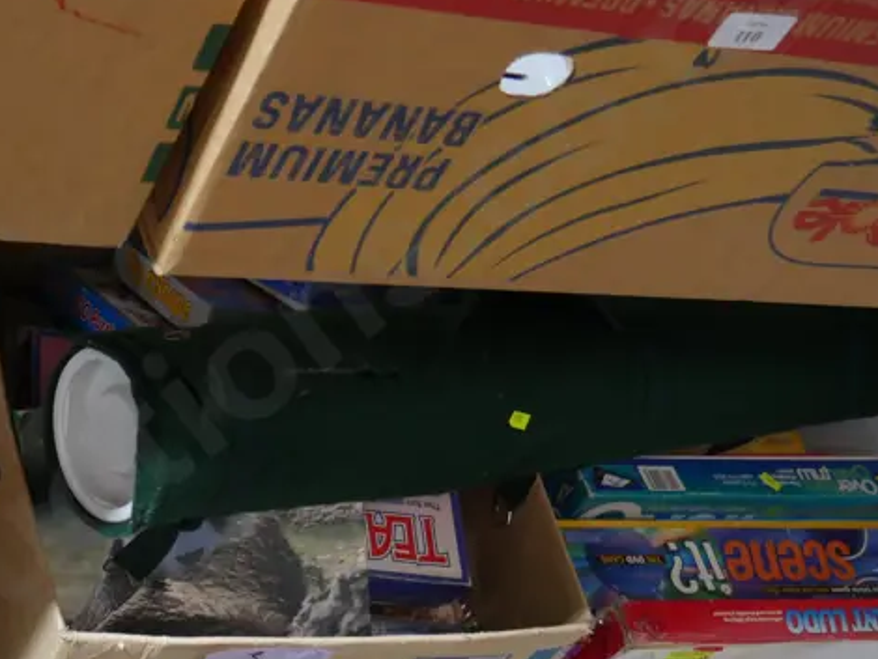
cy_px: 540
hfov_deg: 29.8
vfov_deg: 23.6
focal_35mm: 61
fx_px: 1548
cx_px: 28
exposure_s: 1/60
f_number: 3.5
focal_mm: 14
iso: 1000
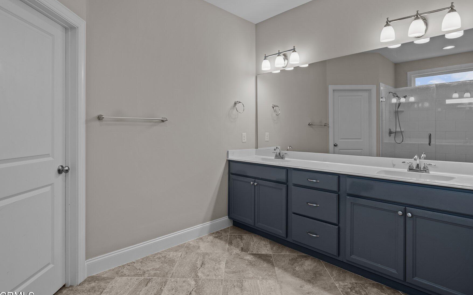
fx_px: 245
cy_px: 129
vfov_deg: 62.0
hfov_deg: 88.0
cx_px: 233
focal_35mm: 19
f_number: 4
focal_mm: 16
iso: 250
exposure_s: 1/8
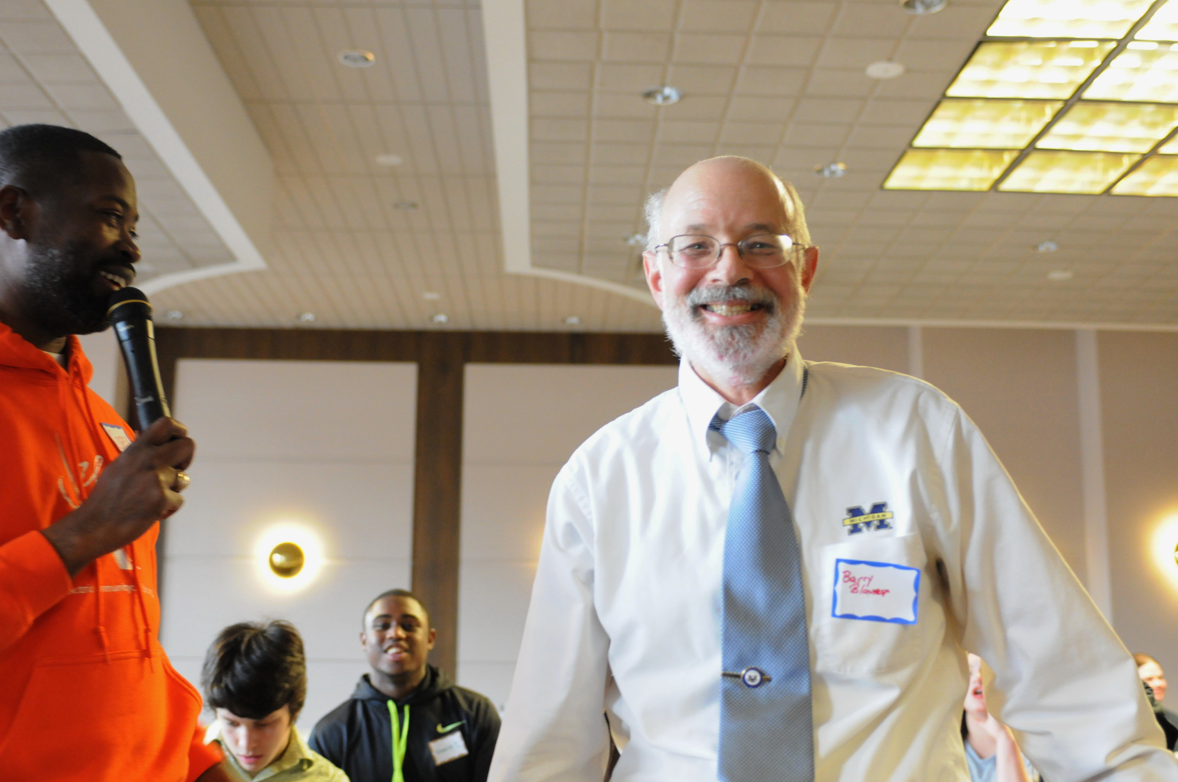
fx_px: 1373
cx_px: 589
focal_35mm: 42
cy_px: 391
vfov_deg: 31.8
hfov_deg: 46.5
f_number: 2.8
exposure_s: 1/80
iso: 2000
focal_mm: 28
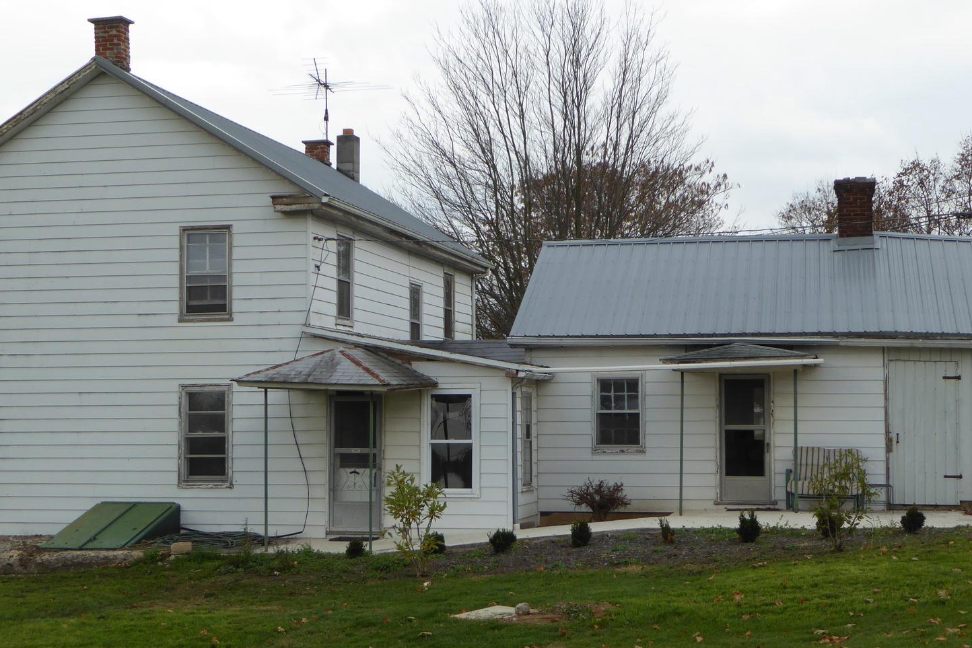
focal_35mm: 59
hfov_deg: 33.9
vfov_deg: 23.0
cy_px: 326
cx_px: 524
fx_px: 1593
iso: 100
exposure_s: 1/400
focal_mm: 7.2
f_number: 3.8
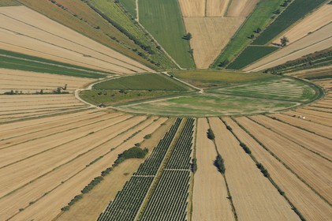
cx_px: 166
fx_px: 1244
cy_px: 110
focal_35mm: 135
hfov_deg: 15.2
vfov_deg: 10.1
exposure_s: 1/640
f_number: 11
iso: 400
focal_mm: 135
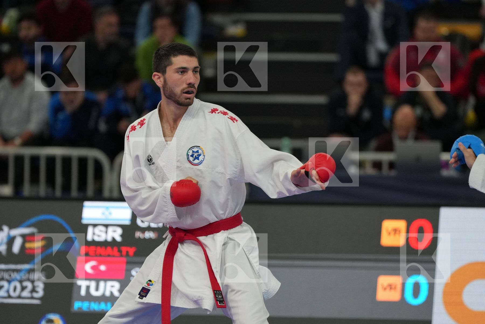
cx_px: 242
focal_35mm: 300
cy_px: 162
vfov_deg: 4.6
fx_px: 4041
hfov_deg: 6.9
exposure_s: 1/1000
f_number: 2.8
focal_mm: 200
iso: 1600
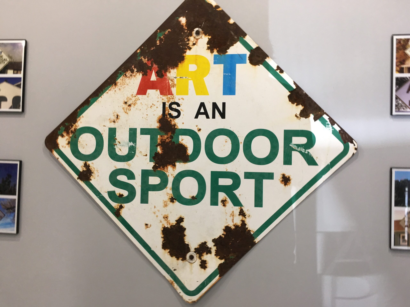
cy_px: 154
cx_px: 205
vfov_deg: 48.2
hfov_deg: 61.7
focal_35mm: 29
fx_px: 343
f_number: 2.2
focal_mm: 4.15
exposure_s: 1/15
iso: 32
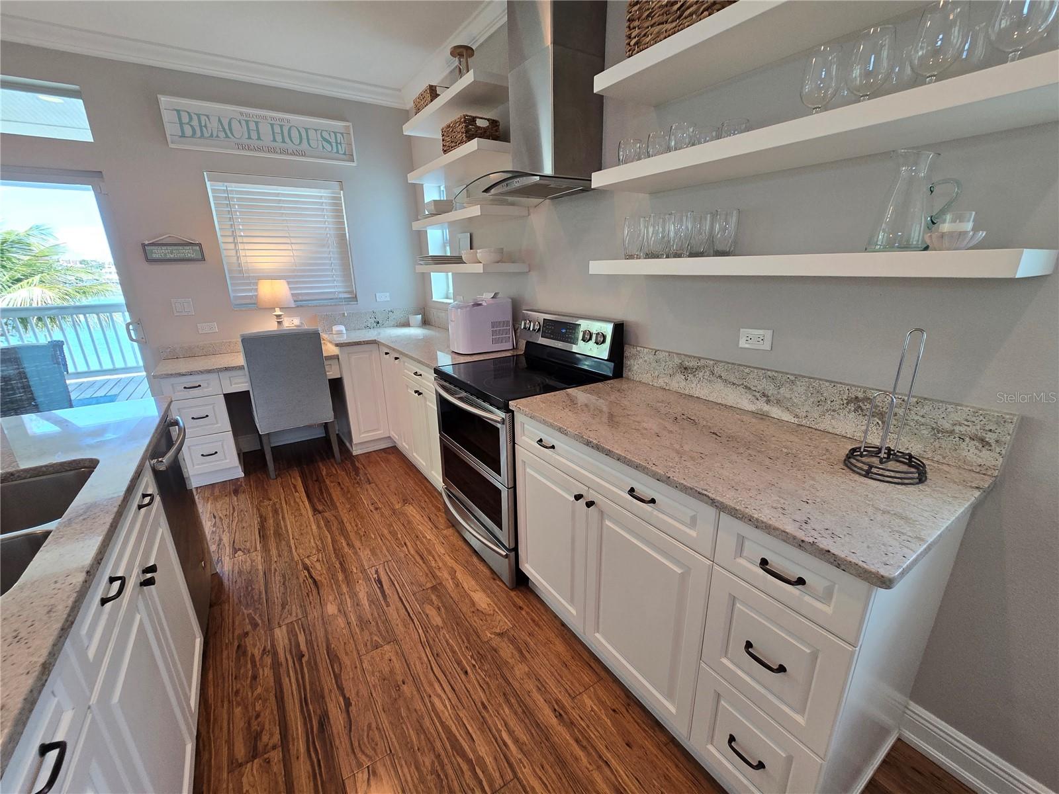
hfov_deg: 106.2
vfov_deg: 89.9
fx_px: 398
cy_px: 397
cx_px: 530
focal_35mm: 13
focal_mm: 2.2
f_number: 2.2
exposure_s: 1/60
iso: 100
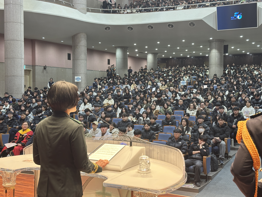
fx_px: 363
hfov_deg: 39.7
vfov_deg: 30.3
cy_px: 98
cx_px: 131
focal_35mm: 48
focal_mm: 6.86
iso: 125
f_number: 1.78
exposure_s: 1/60
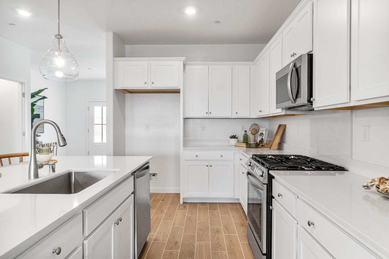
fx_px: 243
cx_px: 194
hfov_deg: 77.3
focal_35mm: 22
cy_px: 130
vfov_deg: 56.1
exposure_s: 1/6
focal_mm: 15
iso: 250
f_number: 9
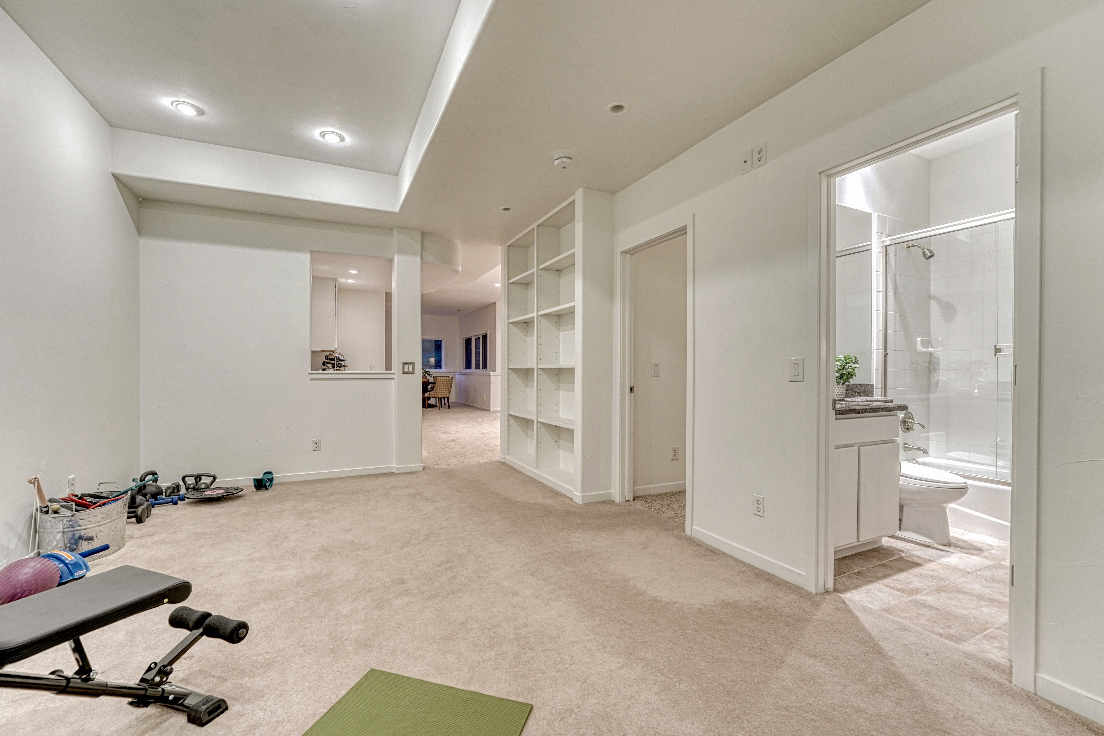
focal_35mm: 14
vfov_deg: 81.2
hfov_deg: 104.3
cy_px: 368
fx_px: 429
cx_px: 552
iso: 800
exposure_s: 1/4
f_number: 8
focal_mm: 14
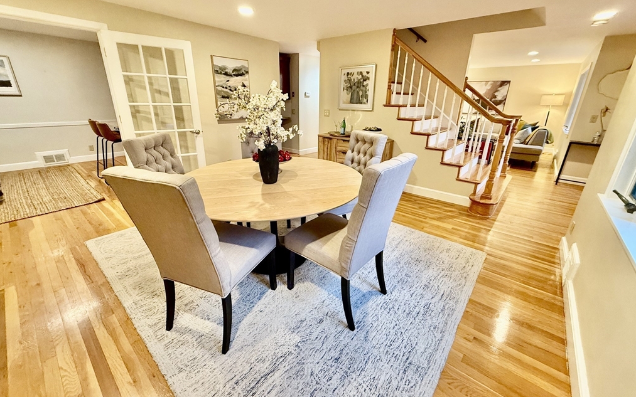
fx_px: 260
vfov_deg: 74.7
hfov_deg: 101.5
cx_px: 319
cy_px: 188
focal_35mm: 15
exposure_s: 1/60
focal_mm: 2.22
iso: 500
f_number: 2.2
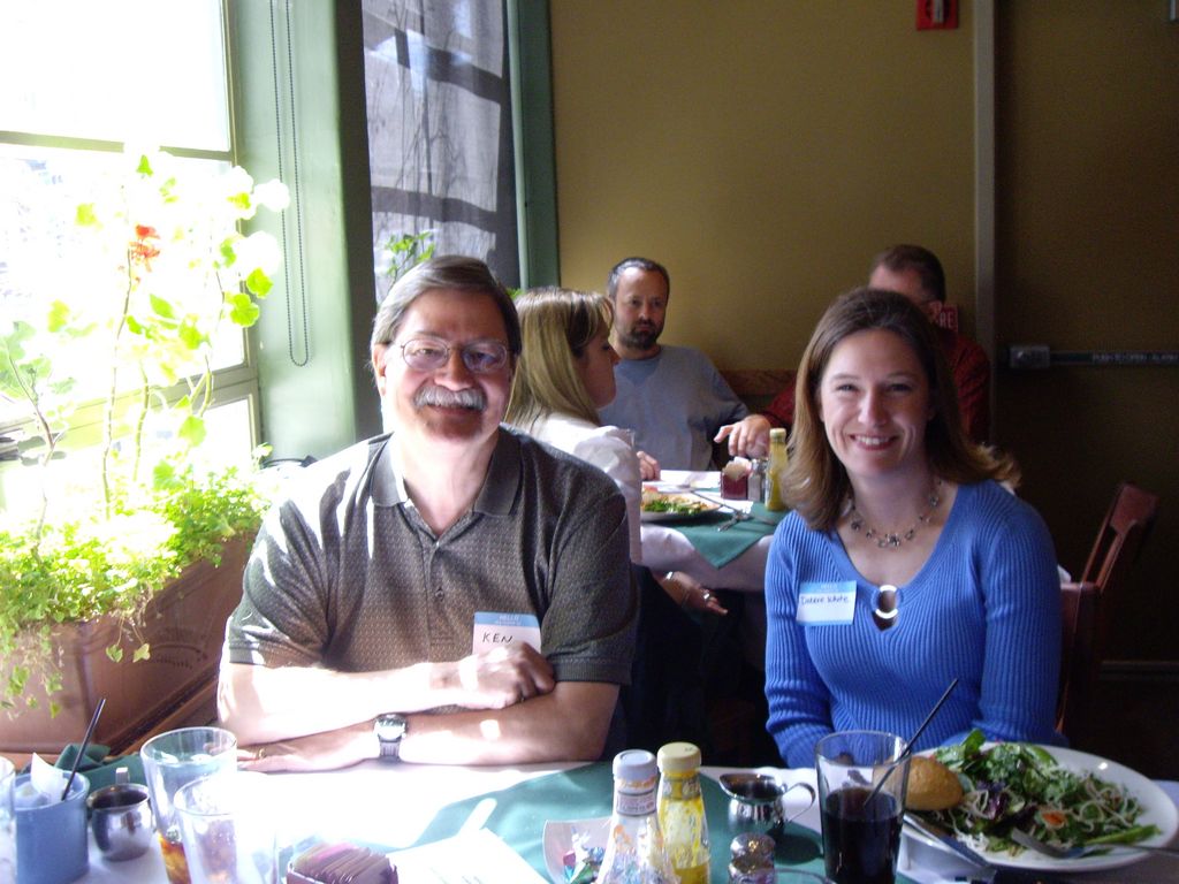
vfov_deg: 37.7
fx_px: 1294
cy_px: 442
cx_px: 590
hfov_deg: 49.0
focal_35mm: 38
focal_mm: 6.2
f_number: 2.7
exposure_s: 1/60
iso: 200
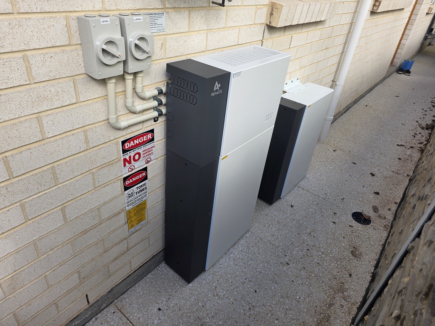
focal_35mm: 23
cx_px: 218
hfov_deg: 73.9
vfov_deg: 58.9
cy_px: 163
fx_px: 289
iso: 32
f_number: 1.7
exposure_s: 1/359
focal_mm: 6.3
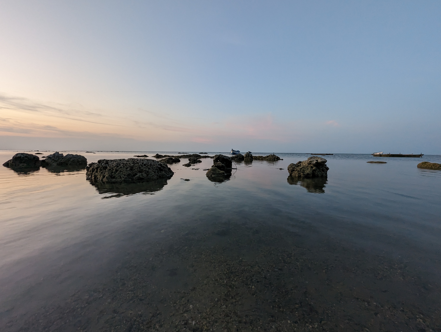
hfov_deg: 106.1
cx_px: 220
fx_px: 166
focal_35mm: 13
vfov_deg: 90.1
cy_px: 166
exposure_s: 1/31.5
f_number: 2.2
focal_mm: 1.95
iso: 90
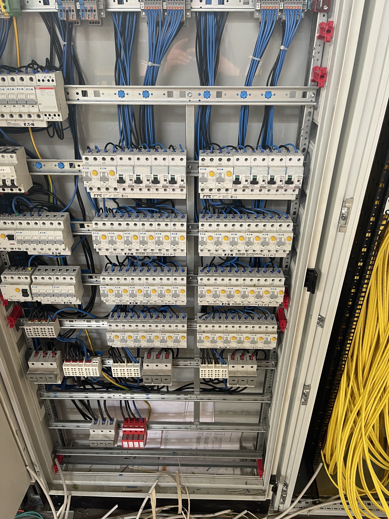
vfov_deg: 67.3
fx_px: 390
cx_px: 194
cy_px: 260
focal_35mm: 26
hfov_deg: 53.1
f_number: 1.6
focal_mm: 5.1
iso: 160
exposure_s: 1/50
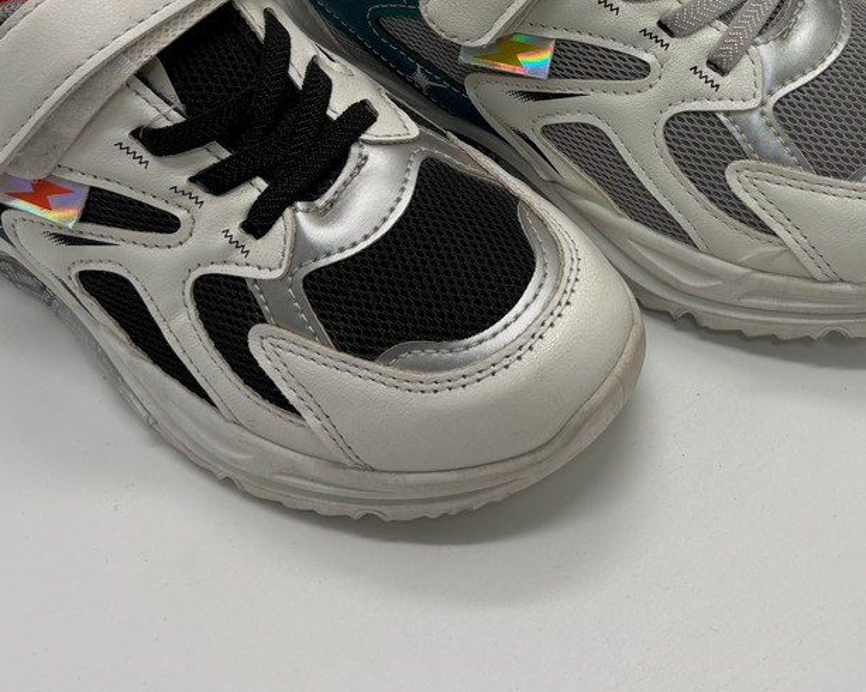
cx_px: 638
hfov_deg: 31.5
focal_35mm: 59
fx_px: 1512
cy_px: 44
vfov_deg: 24.9
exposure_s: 1/143
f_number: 1.6
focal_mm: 5.96
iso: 40
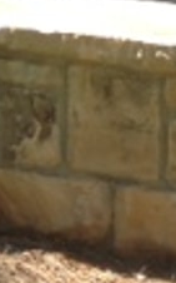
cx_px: -300
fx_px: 1683
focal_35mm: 219
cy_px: -244
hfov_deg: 5.7
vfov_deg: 9.1
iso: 50
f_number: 2.4
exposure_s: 1/312
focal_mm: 4.28
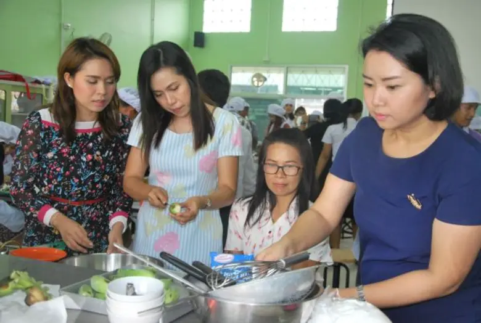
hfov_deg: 43.5
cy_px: 162
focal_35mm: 45
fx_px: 603
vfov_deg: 30.0
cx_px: 240
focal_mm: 30
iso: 800
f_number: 5
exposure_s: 1/100
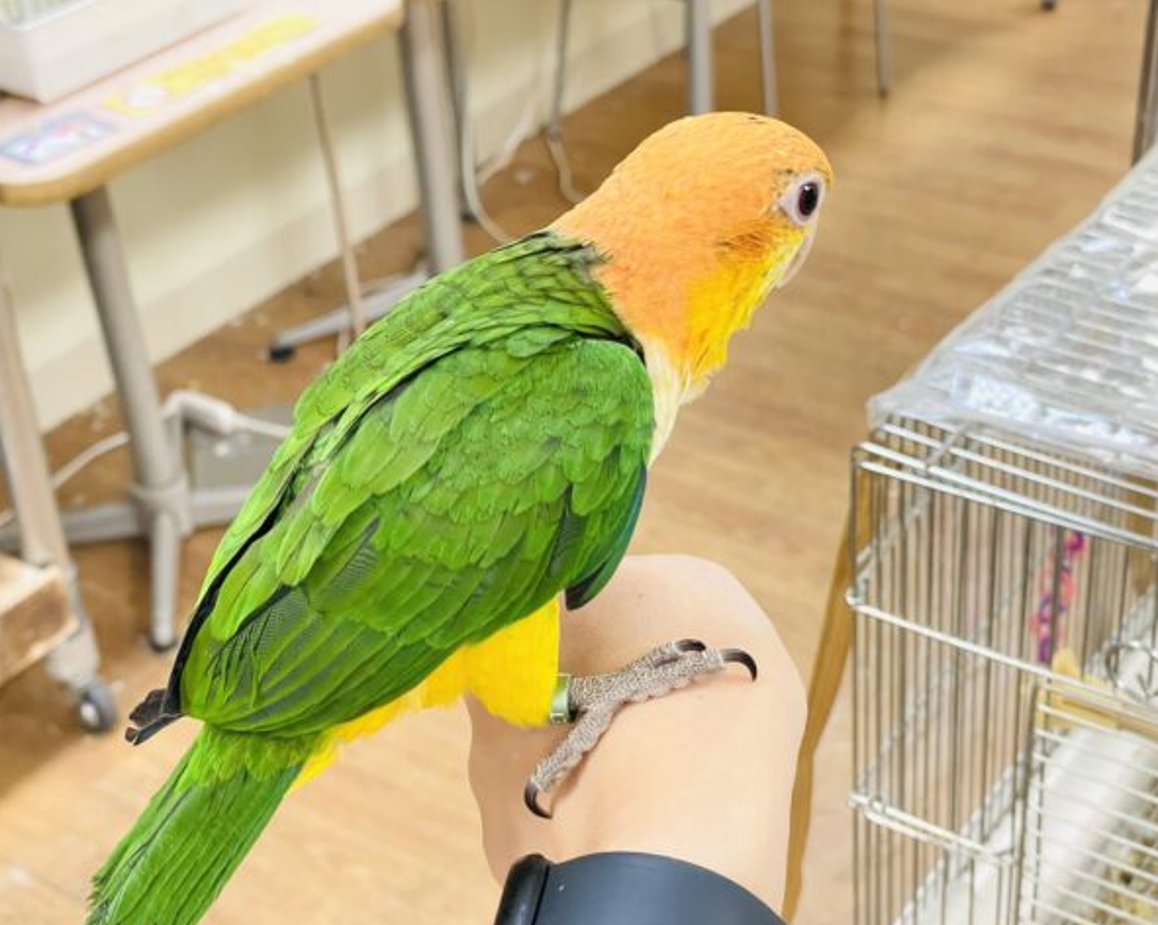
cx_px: 566
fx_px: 1884
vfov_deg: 27.6
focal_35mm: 55
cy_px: 468
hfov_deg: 34.2
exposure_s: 1/99
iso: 160
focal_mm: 6
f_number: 2
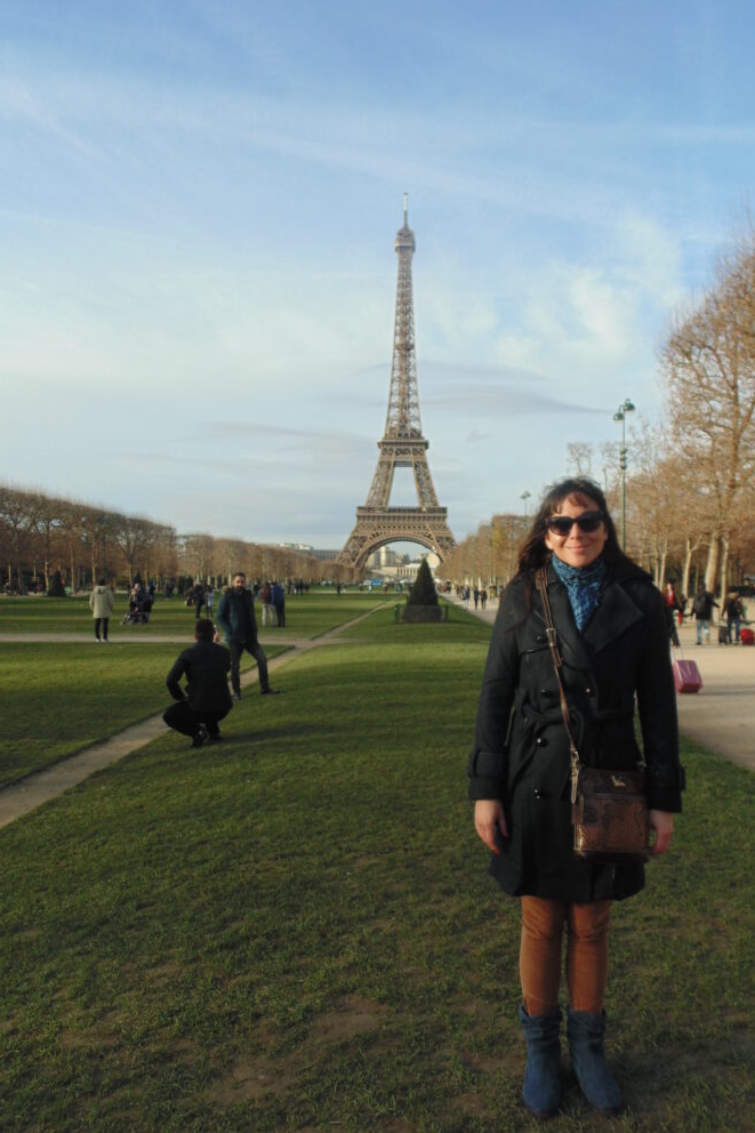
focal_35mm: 29
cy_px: 577
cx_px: 395
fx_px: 913
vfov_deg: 63.7
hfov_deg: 44.9
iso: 80
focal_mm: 4.8
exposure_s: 1/500
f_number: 3.2
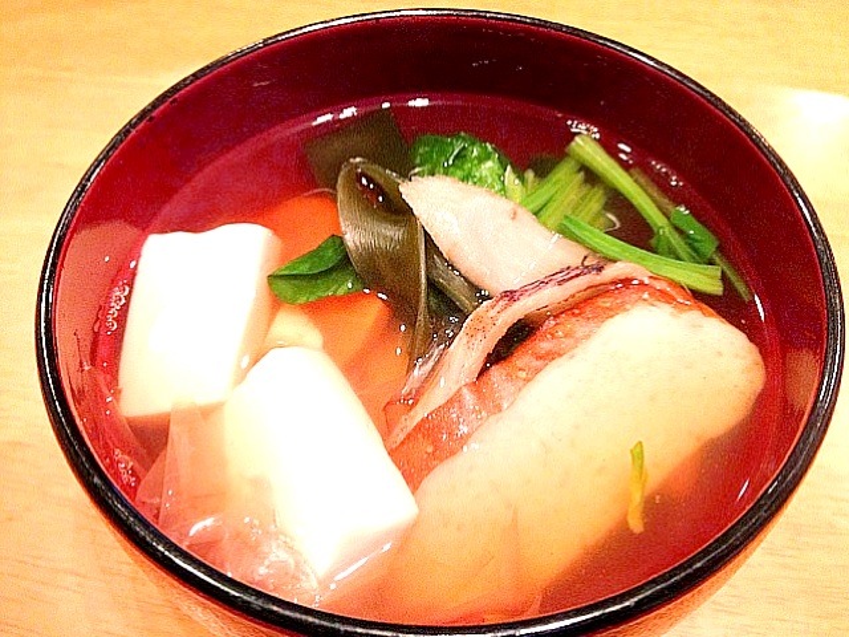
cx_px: 424
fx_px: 858
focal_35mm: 35
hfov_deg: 52.6
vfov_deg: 40.7
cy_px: 318
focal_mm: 4.28
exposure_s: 1/20
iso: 250
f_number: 2.4
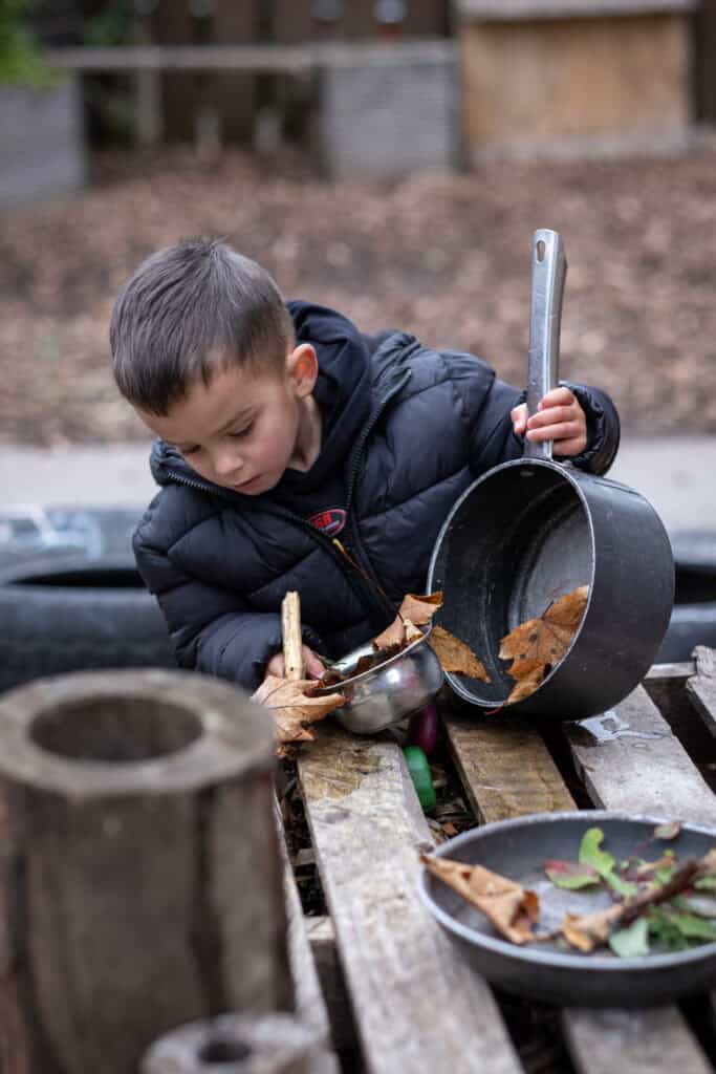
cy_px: 537
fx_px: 2505
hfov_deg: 16.3
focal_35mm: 84
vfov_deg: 24.2
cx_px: 358
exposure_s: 1/800
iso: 500
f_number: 2
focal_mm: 56
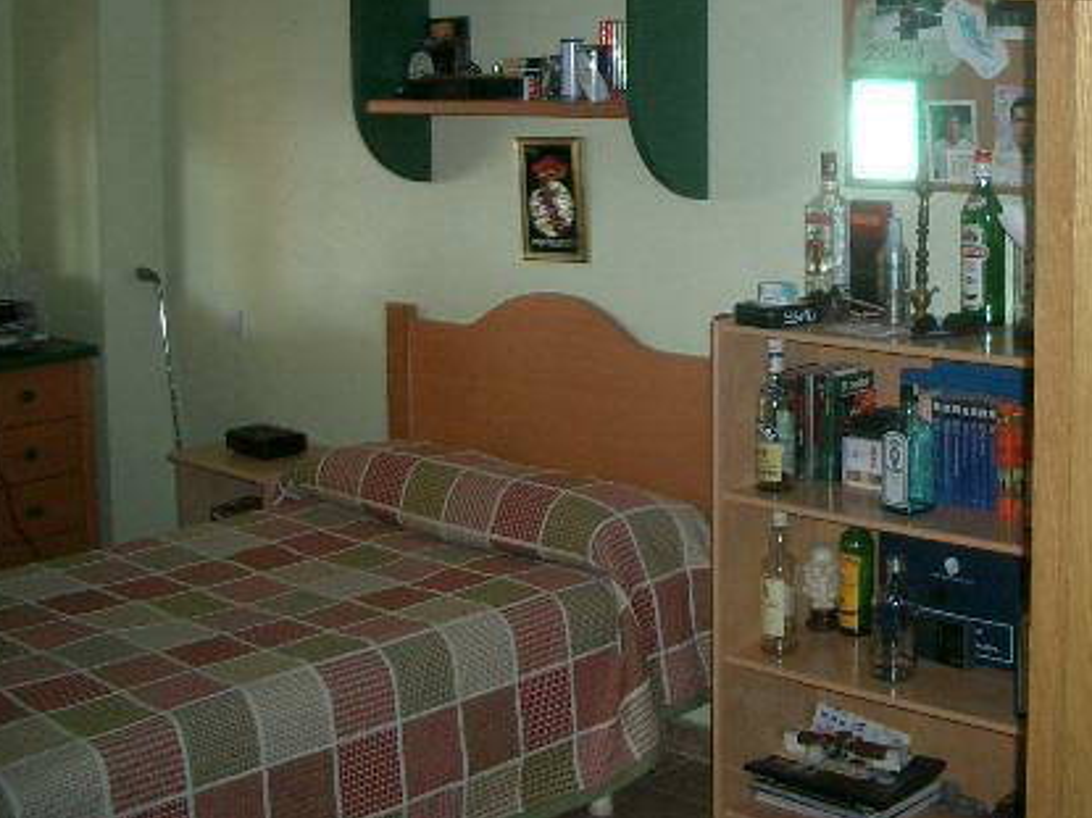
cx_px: 782
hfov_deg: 35.0
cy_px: 205
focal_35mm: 54
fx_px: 1703
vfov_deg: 26.7
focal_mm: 5.8
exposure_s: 1/40
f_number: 2.6
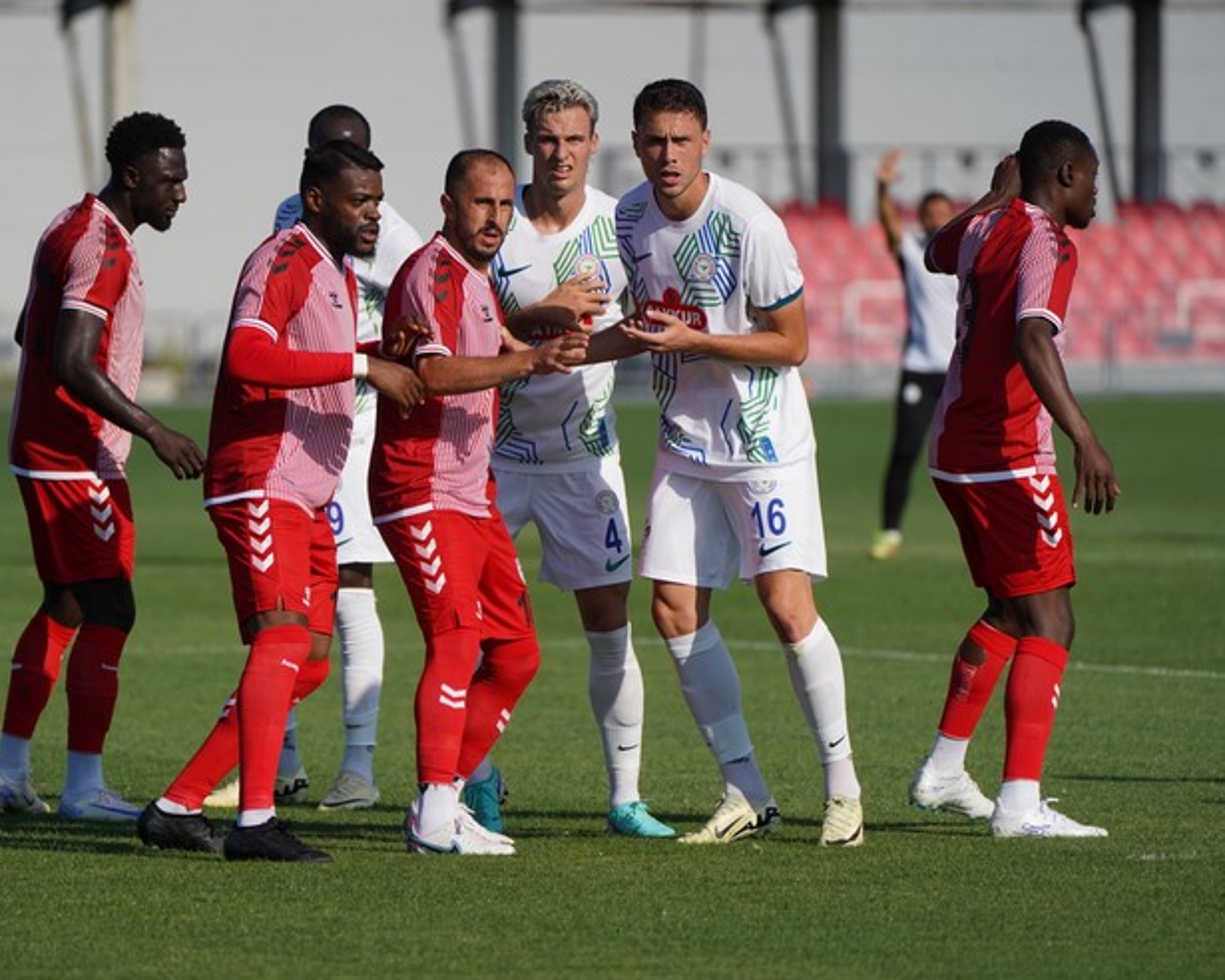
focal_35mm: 452
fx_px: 16387
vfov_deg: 3.4
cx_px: 504
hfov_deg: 4.3
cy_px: 489
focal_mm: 400
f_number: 5.6
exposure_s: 1/2000
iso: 250
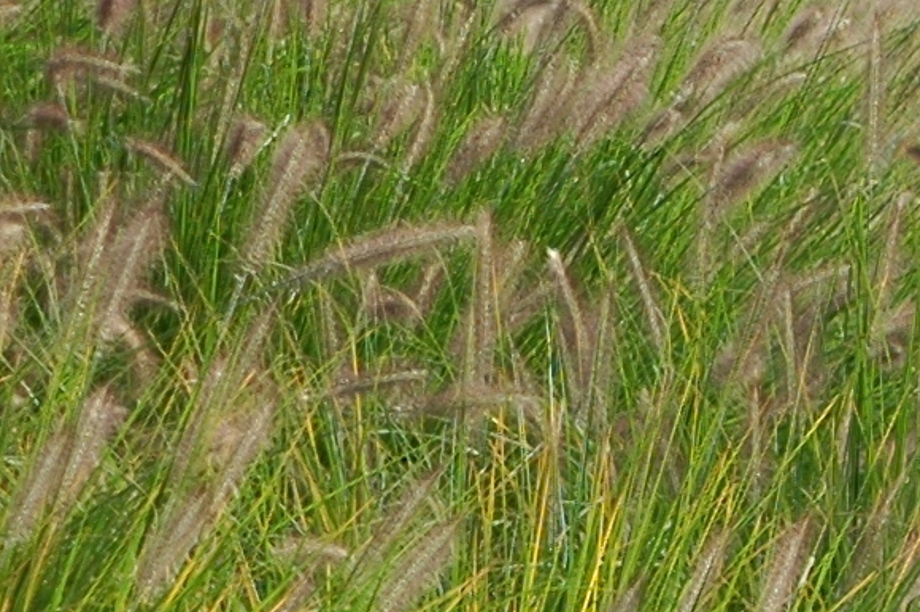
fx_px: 18910
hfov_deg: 2.8
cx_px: 2317
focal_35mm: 741
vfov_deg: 1.9
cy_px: 423
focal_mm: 95
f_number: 6.3
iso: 200
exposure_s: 1/160
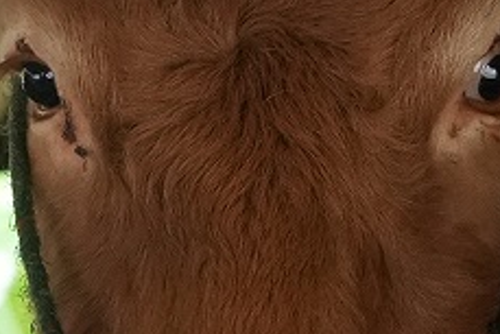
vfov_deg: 6.2
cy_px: 153
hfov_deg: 9.3
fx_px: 3085
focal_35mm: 222
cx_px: 271
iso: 8000
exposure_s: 1/500
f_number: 4
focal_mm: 48
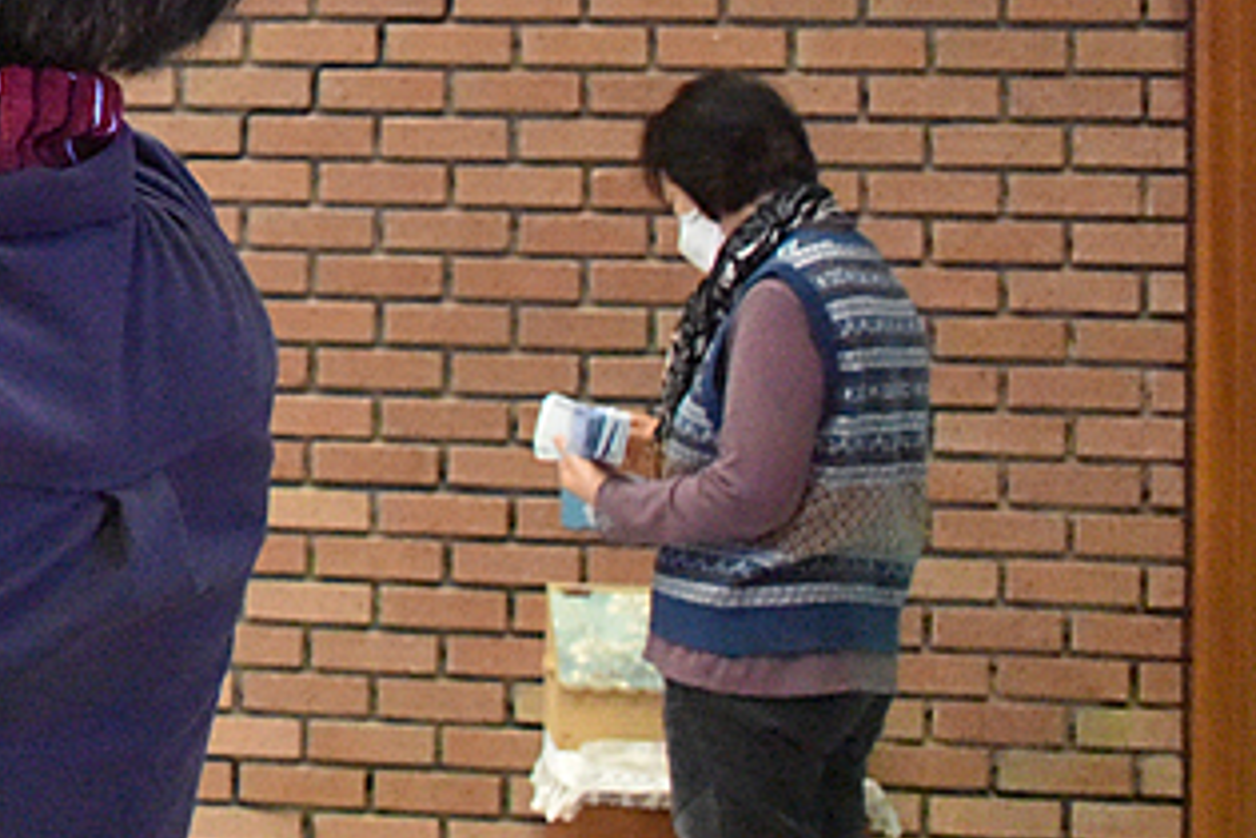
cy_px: -130
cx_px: -594
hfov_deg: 19.6
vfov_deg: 14.6
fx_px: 3175
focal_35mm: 91
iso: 12800
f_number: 5.6
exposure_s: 1/125
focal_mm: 28
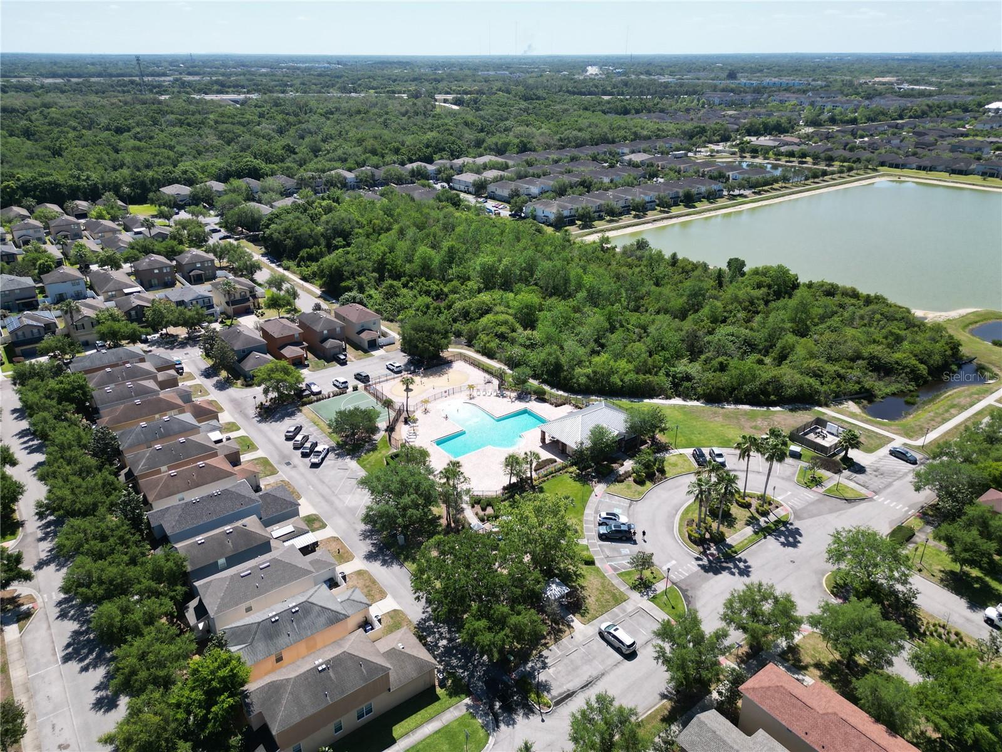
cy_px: 376
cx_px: 501
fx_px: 695
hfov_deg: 71.6
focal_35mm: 24
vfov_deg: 56.8
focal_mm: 6.72
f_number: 1.7
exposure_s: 1/3000
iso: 200
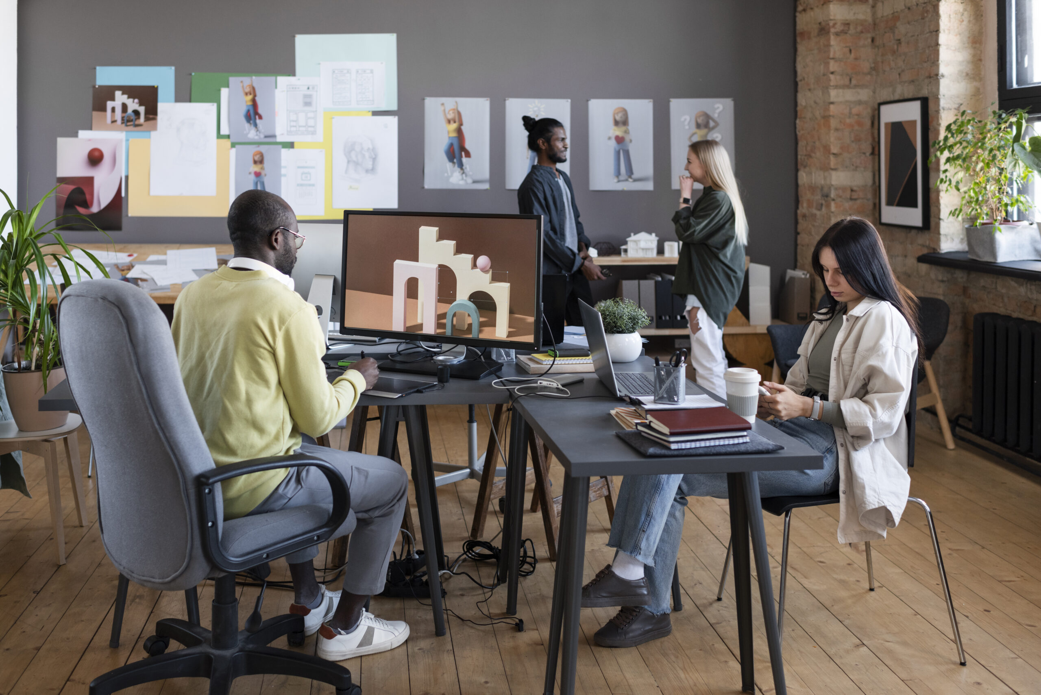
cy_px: 348
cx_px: 520
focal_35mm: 35
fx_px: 1012
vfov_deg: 37.9
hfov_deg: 54.4
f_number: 2.5
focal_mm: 35
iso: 500
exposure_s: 1/200
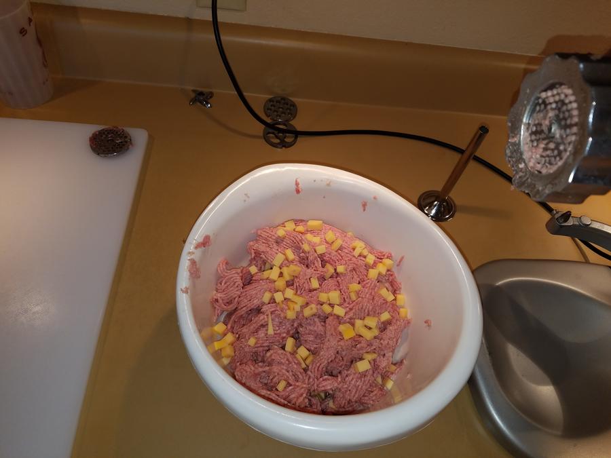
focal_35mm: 26
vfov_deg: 53.1
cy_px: 229
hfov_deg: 67.3
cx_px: 306
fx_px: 459
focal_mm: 4.2
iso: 50
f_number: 1.7
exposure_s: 1/123
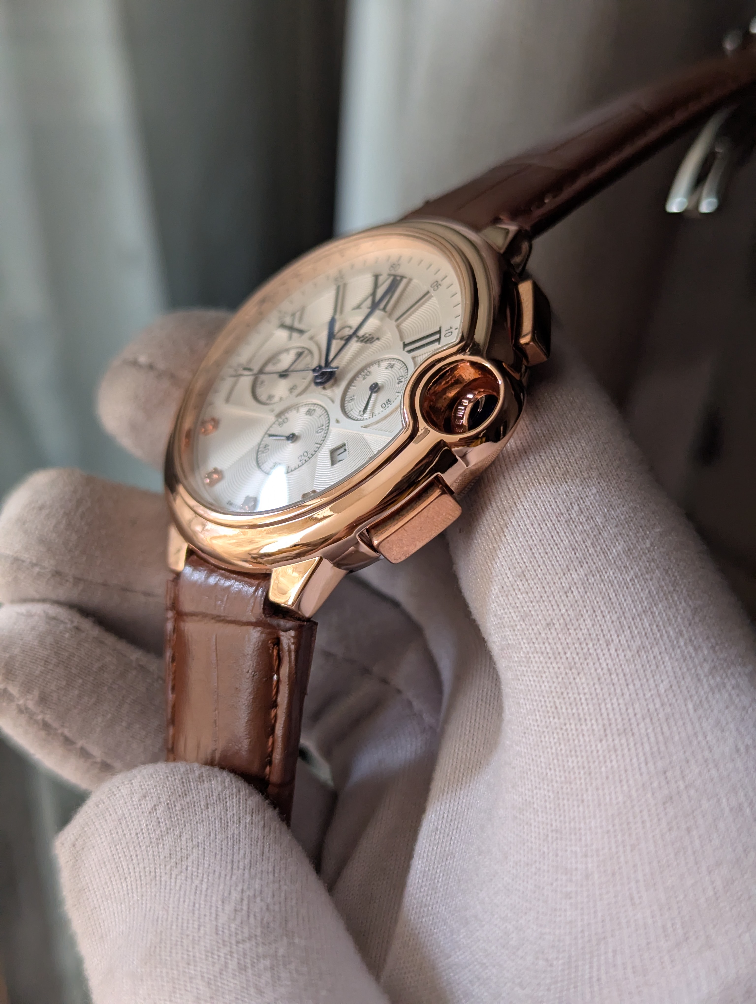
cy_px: 502
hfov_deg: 30.3
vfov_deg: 39.6
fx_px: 1394
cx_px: 378
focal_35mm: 48
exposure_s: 1/288
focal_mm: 6.81
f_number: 1.85
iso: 175
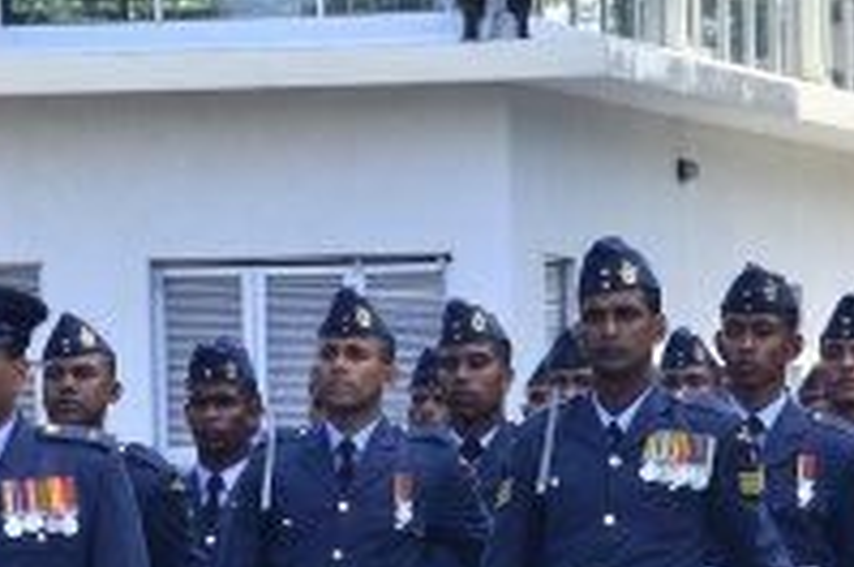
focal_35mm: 280
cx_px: 476
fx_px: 6631
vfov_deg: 4.9
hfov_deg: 7.4
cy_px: 711
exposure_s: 1/200
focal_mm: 62
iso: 100
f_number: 6.3
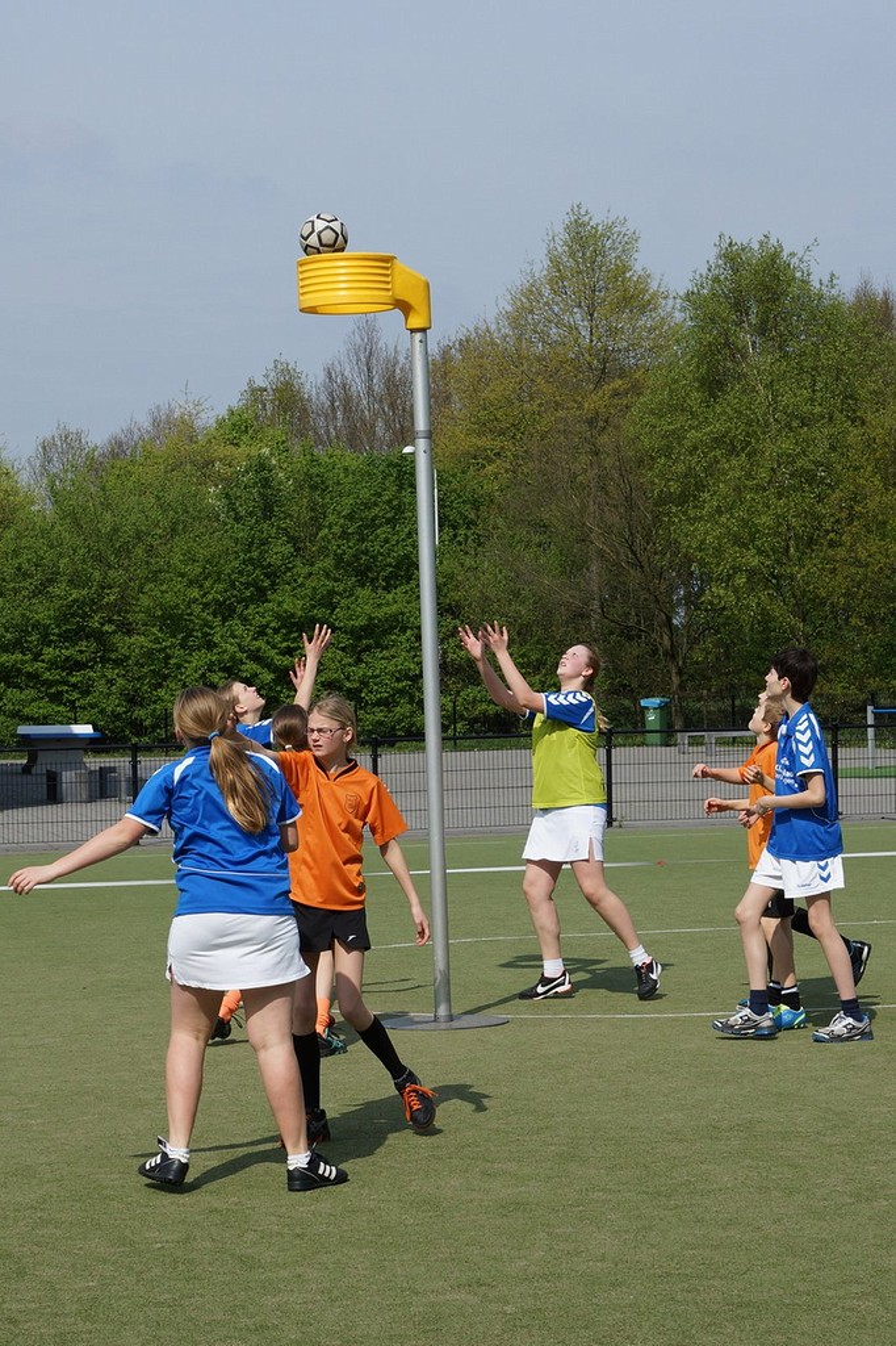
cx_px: 448
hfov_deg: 25.7
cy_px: 673
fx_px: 1961
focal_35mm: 52
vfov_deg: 37.9
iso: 100
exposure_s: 1/800
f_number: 5.6
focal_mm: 35
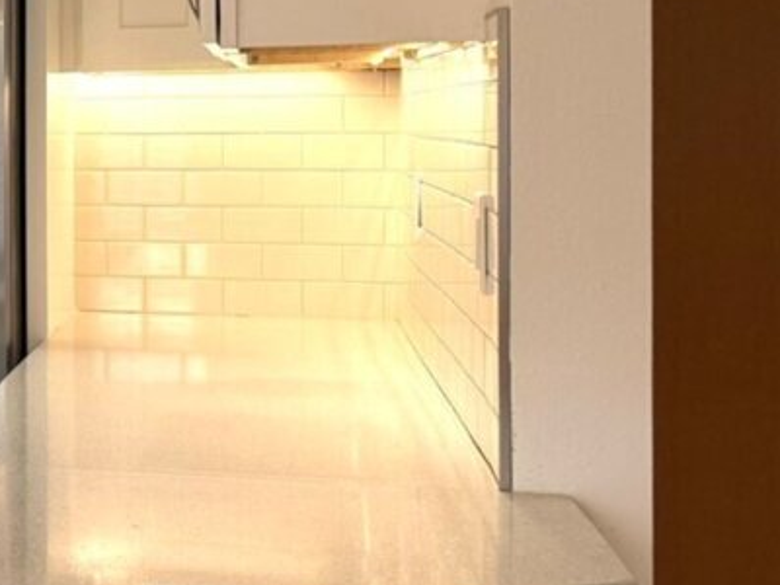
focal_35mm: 84
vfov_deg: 17.5
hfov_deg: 18.6
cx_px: -583
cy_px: 160
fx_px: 1893
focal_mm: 6.76
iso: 100
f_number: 1.78
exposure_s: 1/158
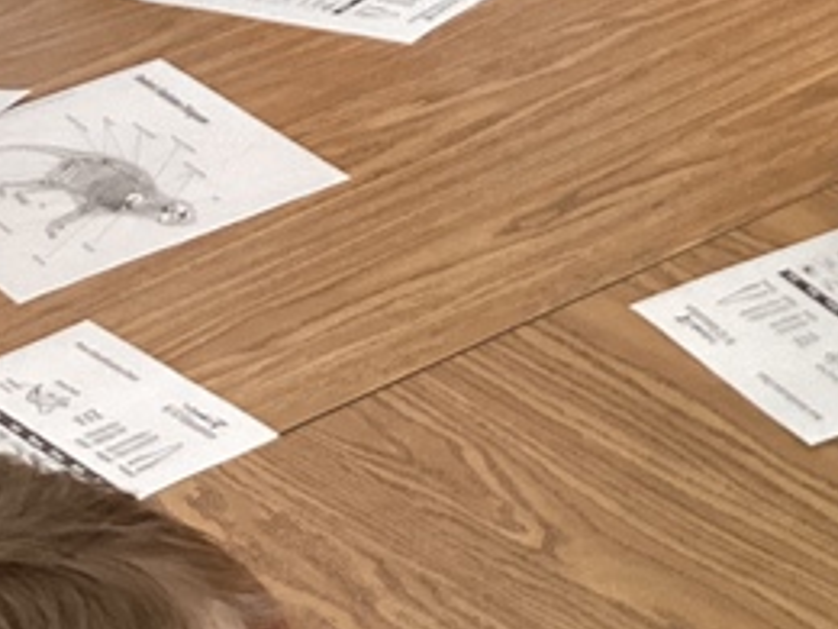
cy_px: 739
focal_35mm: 122
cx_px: 1599
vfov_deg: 11.9
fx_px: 2953
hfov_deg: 14.0
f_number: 2.4
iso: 125
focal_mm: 3.3
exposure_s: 1/60
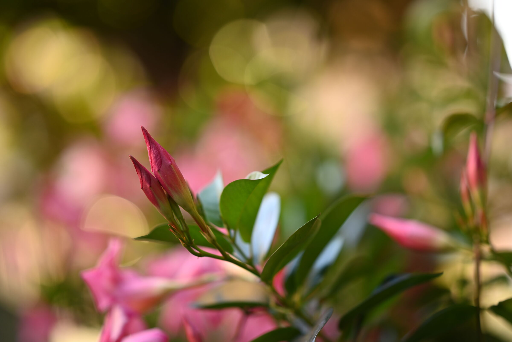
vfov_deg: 16.1
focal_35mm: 85
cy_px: 171
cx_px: 256
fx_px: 1209
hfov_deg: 23.9
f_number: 1.8
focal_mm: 85
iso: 110
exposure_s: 1/100
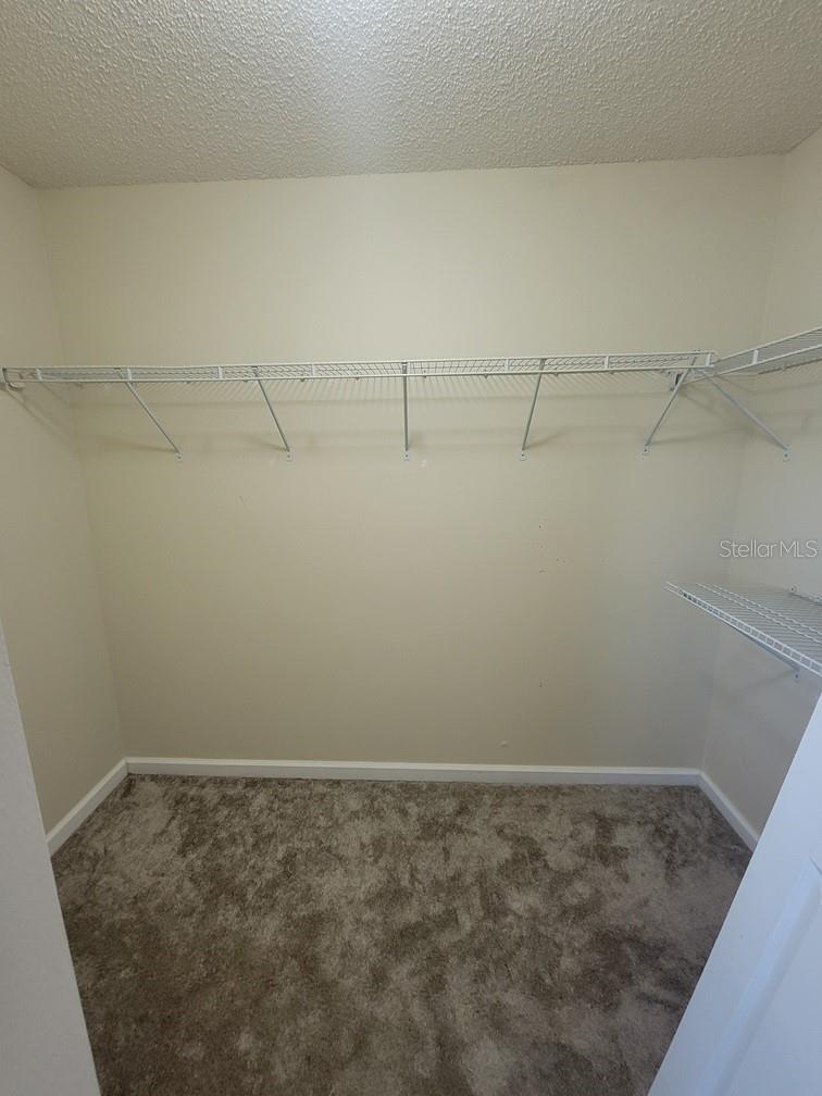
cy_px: 548
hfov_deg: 89.9
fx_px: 412
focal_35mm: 13
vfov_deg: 106.2
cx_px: 411
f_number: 2.2
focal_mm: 2.2
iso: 320
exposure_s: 1/30
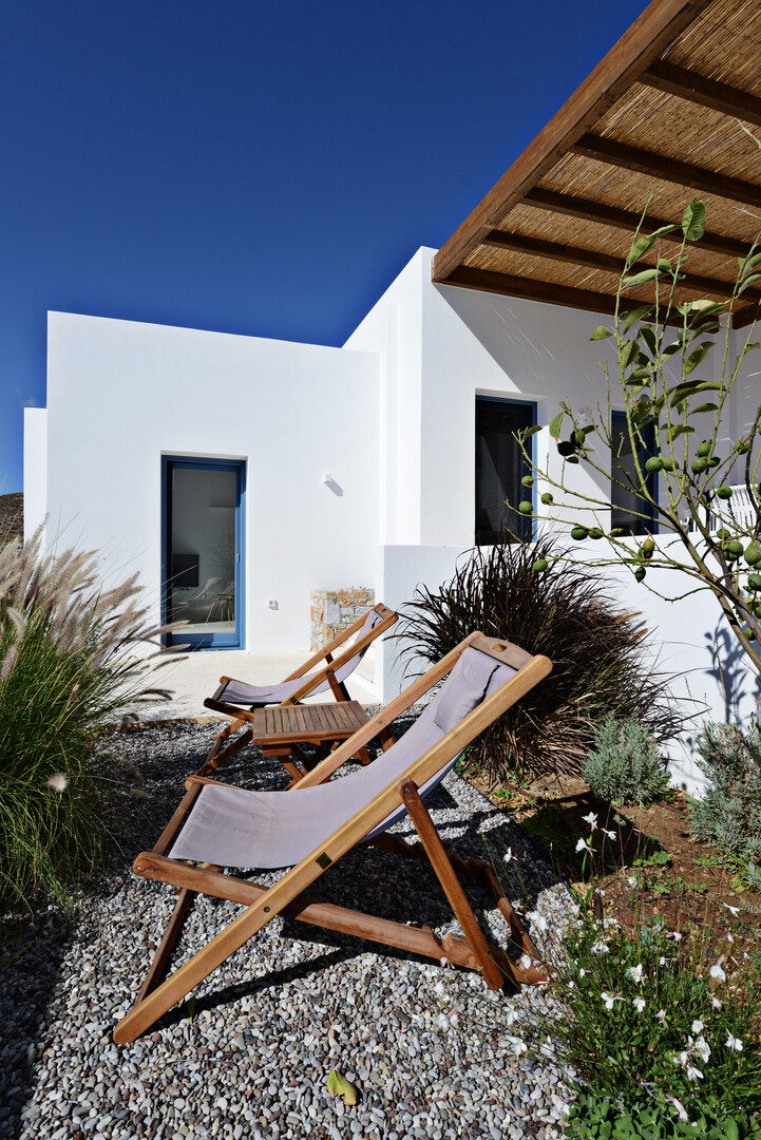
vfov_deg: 90.0
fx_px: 570
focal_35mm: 18
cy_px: 570
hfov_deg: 67.4
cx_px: 380
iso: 100
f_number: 11
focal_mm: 18
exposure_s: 1/320
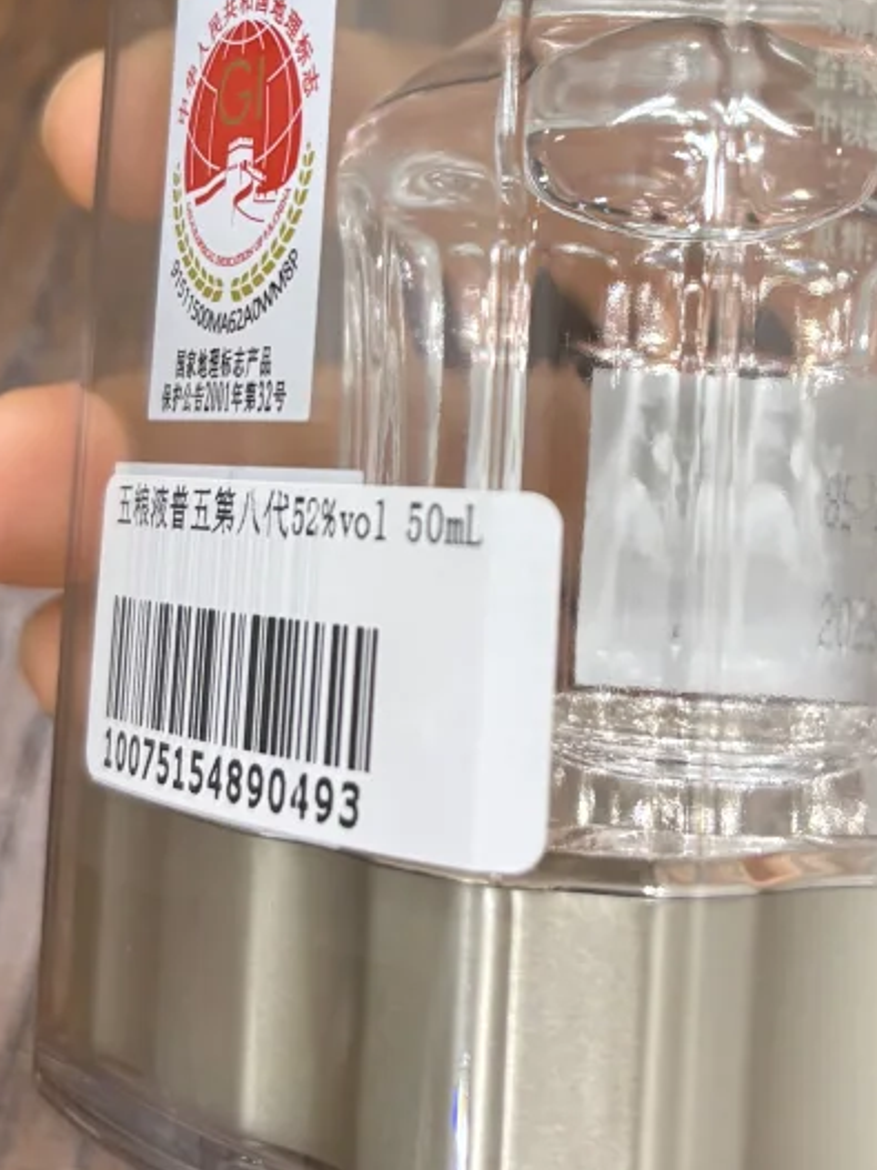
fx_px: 2399
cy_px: 160
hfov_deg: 20.6
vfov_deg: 26.6
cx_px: 657
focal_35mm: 71
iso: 125
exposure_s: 1/50
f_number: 1.6
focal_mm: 5.96
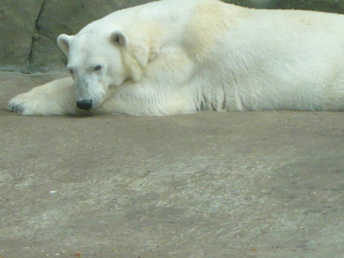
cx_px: 166
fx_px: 3746
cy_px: 72
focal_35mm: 377
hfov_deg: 5.3
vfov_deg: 3.9
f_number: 5.1
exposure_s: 1/125
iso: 160
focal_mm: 16.5
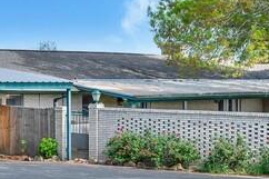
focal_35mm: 127
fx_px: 948
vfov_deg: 10.8
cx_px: 16
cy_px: 107
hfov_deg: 15.9
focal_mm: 30
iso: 100
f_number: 9
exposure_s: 1/200
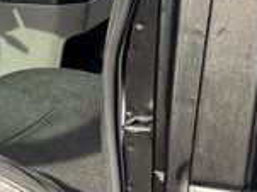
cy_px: 234
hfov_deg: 11.5
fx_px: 1209
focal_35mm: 163
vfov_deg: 9.0
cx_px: -165
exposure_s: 1/506
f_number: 1.78
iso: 80
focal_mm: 6.76
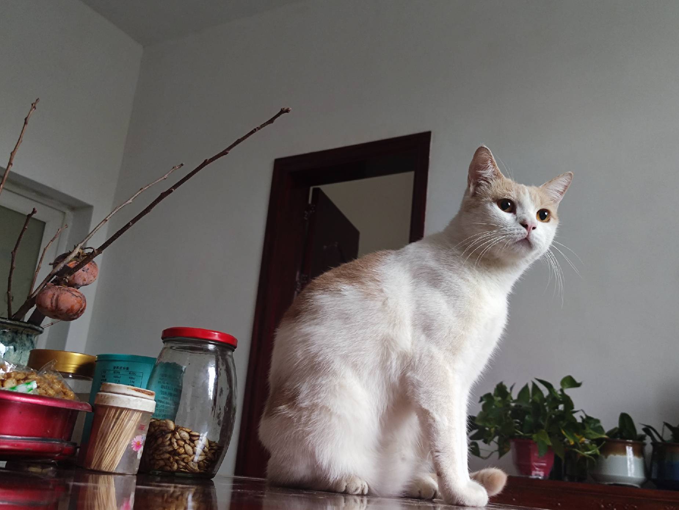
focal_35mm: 36
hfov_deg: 51.3
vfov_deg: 39.7
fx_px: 706
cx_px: 340
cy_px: 255
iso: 1284
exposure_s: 1/50
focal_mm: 5.58
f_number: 1.6
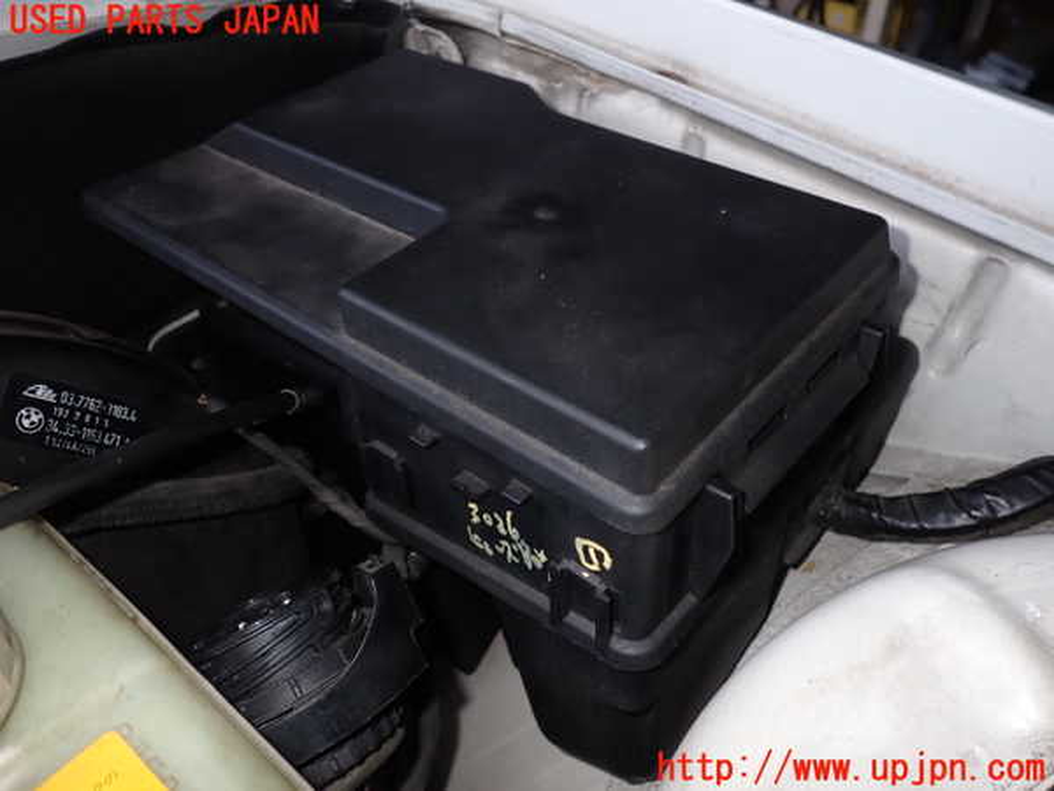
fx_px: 913
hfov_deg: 60.0
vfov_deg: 46.8
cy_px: 396
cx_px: 527
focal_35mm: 30
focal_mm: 5.4
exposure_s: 1/30
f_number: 6.3
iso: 125
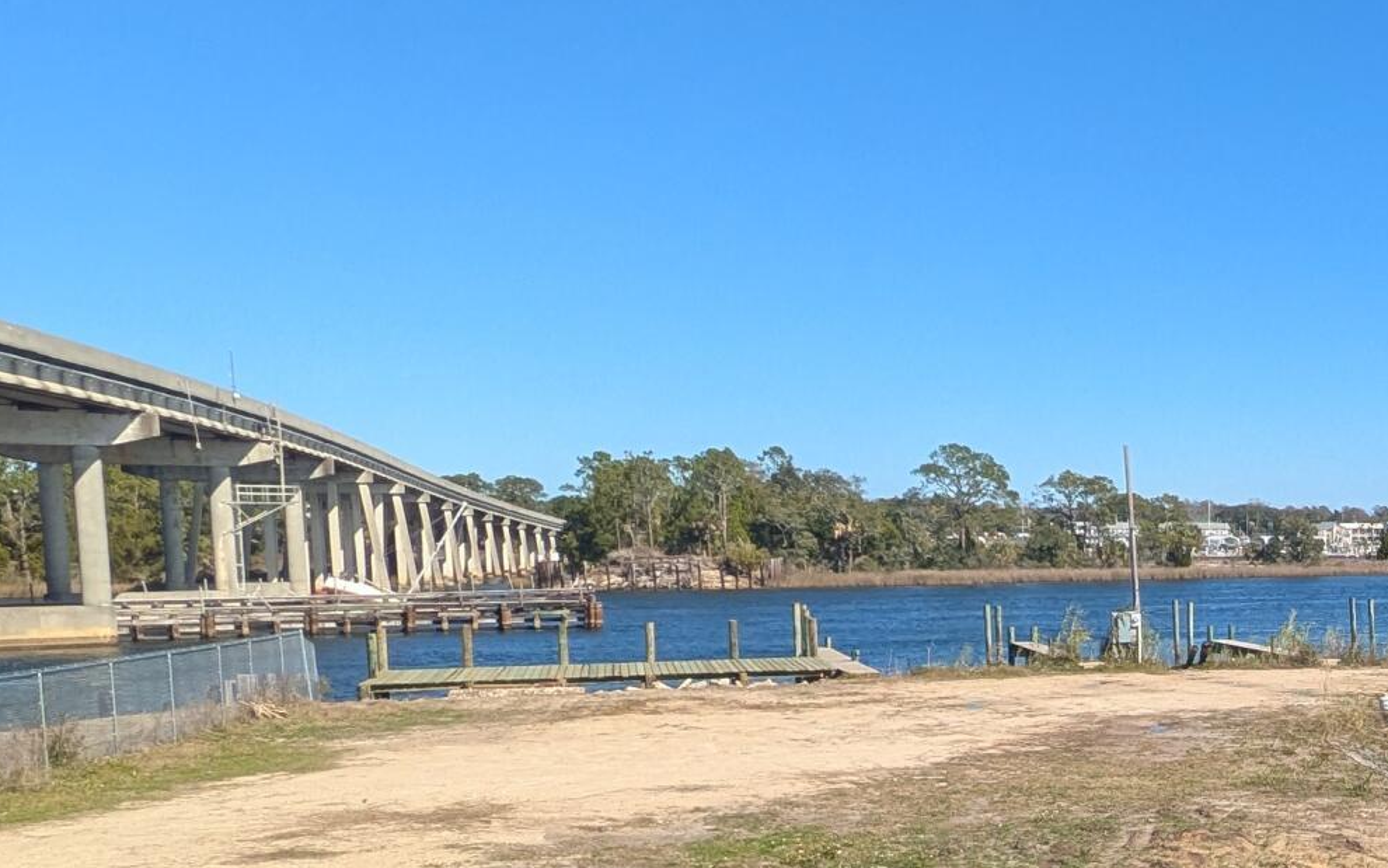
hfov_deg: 38.7
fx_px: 1702
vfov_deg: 28.0
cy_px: 697
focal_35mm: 45
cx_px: 1426
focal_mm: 1.83
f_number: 2.2
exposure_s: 1/1553
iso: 49
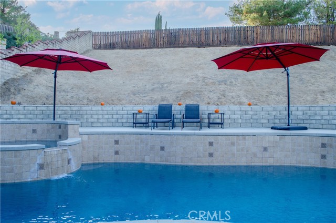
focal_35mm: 27
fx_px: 251
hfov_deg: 67.5
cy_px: 112
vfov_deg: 47.7
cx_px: 168
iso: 320
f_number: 8
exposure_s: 1/60
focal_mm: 18
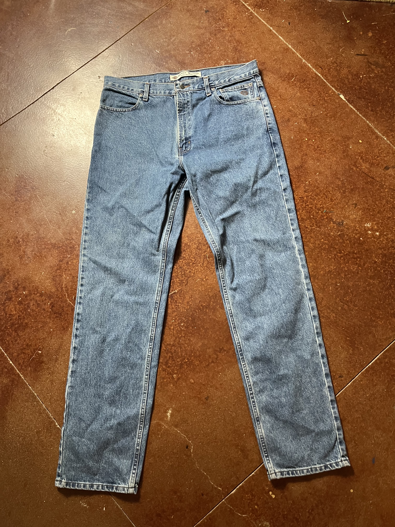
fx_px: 396
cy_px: 264
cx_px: 198
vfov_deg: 67.3
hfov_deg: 53.1
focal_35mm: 26
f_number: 1.6
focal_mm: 5.1
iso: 500
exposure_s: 1/60
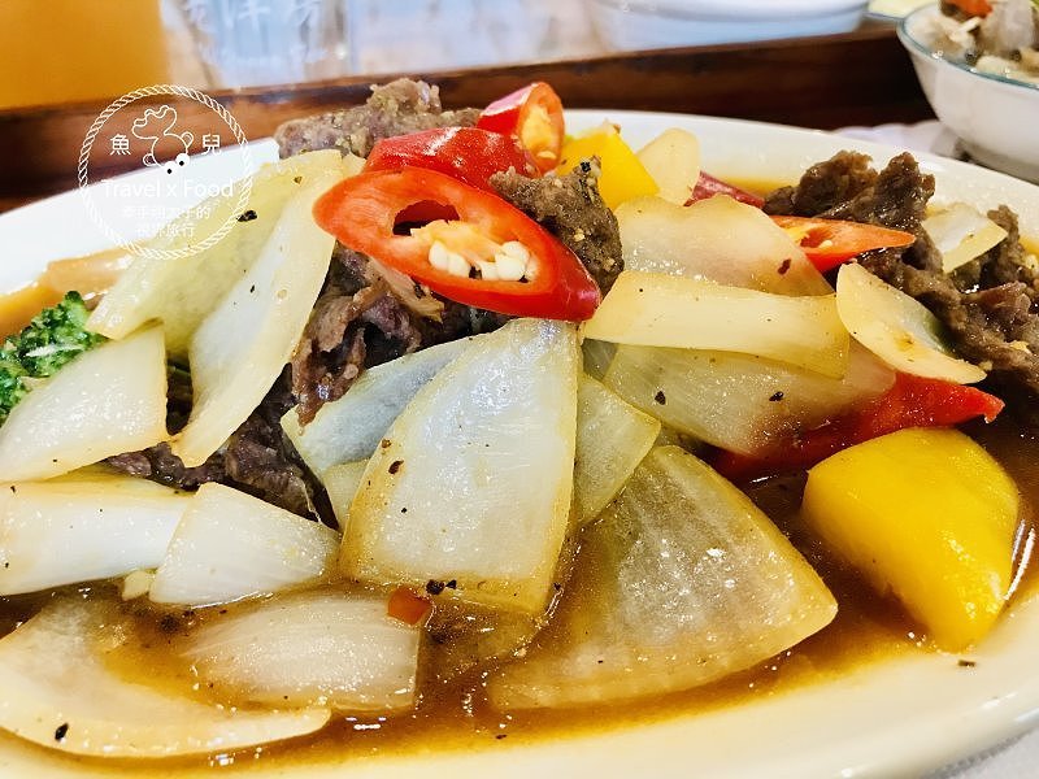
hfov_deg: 63.4
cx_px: 520
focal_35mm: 28
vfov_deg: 49.7
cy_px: 390
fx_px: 840
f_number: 1.8
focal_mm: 3.99
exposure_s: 1/15
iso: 50
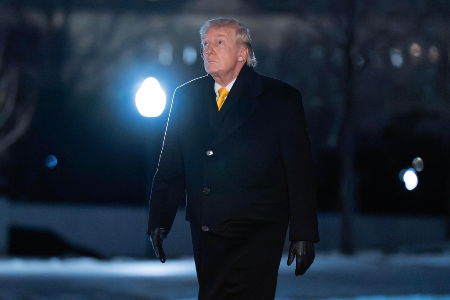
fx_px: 2500
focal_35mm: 200
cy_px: 150
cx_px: 225
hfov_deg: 10.3
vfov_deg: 6.9
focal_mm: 200
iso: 10000
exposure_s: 1/200
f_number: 3.2
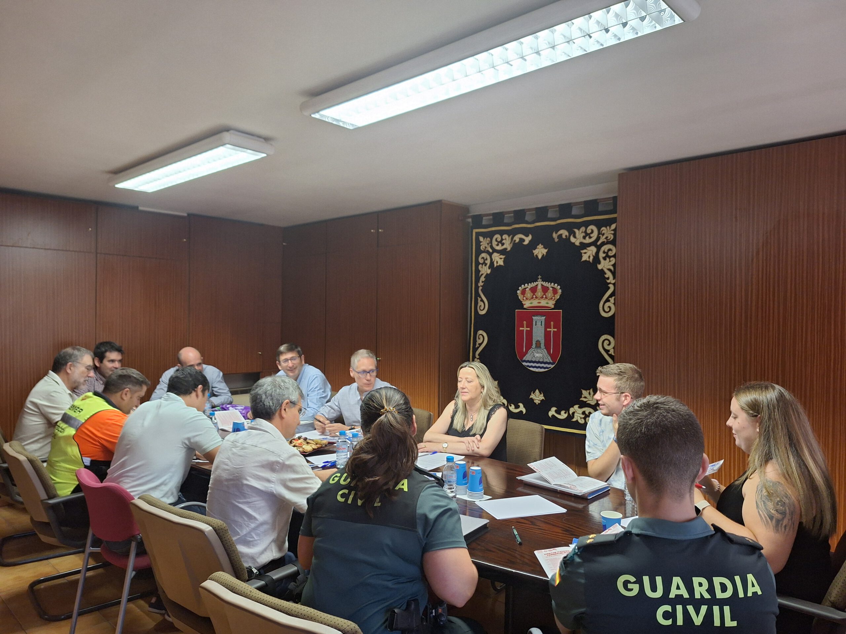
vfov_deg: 58.9
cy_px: 317
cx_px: 423
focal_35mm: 23
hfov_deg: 73.9
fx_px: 562
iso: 160
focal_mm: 5.54
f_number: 1.8
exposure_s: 1/50
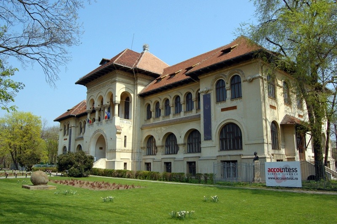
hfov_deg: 67.4
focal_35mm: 27
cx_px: 168
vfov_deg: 47.9
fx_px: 253
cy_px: 112
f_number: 11
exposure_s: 1/400
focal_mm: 18
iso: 400
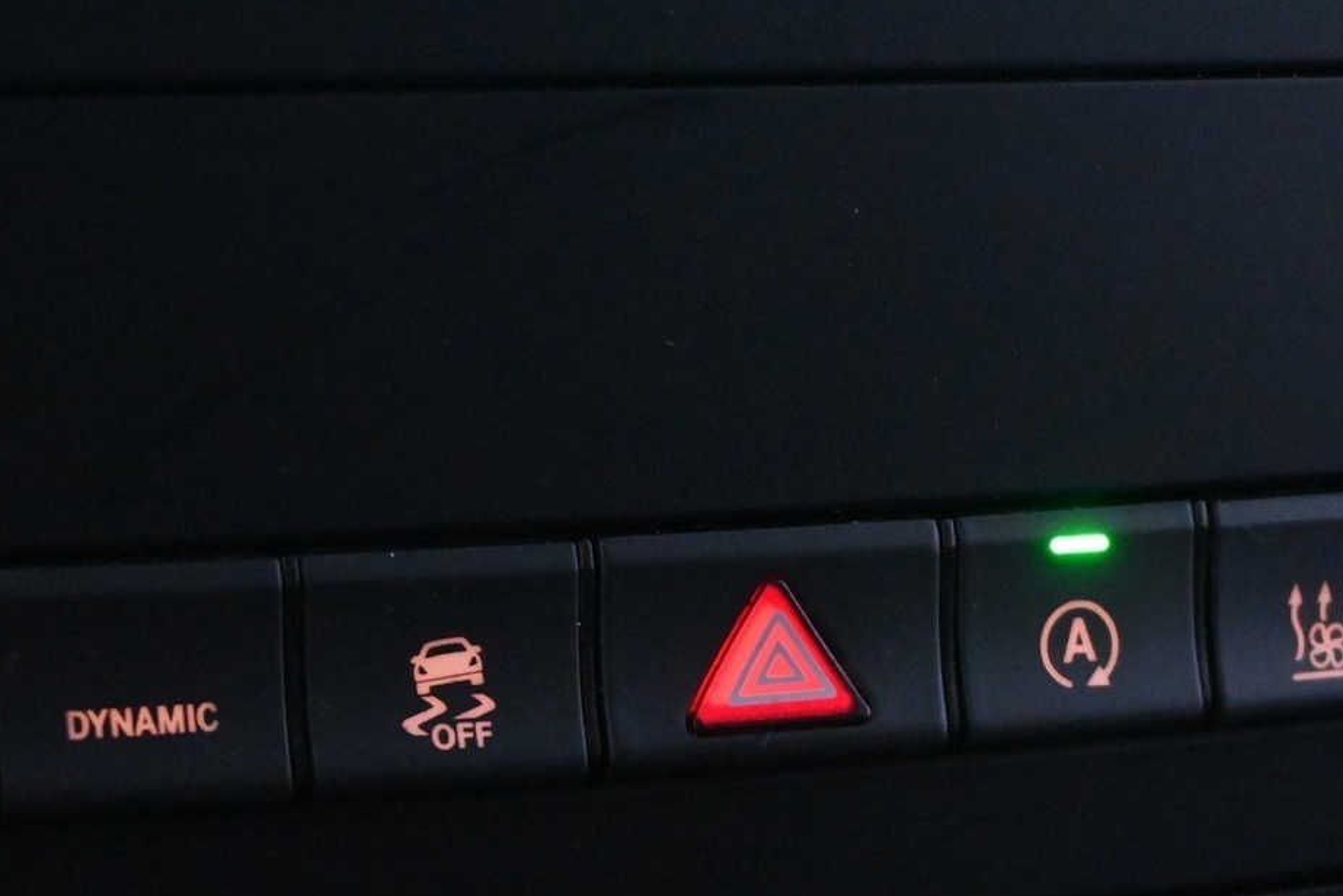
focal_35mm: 100
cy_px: 703
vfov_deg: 13.6
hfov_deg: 20.4
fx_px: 3732
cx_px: 723
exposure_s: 1/60
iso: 11400
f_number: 5.6
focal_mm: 38
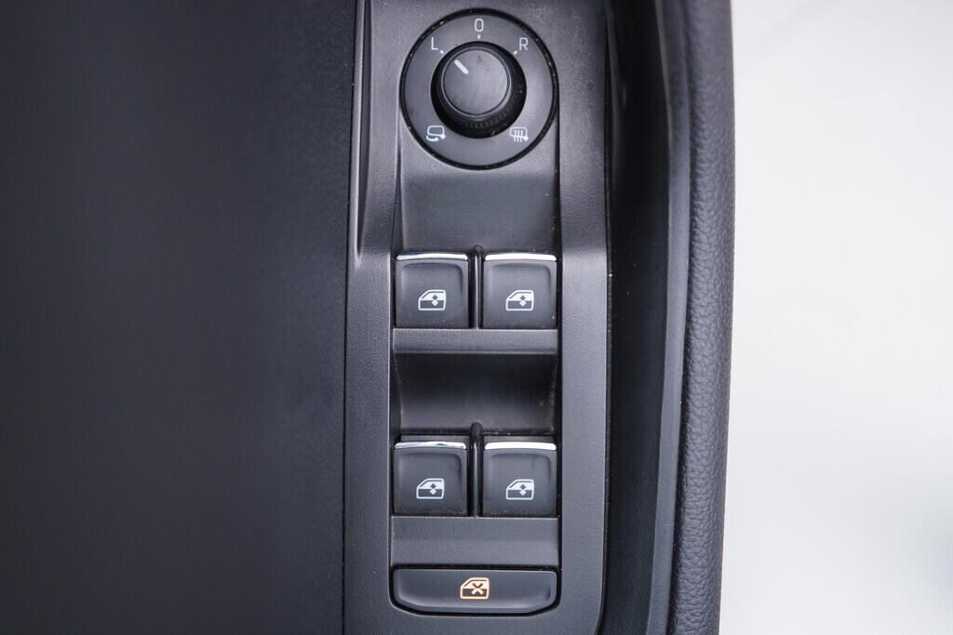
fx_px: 953
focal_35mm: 36
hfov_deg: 53.1
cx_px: 476
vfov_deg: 36.9
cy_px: 318
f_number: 2.8
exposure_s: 1/40
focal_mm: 24
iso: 250
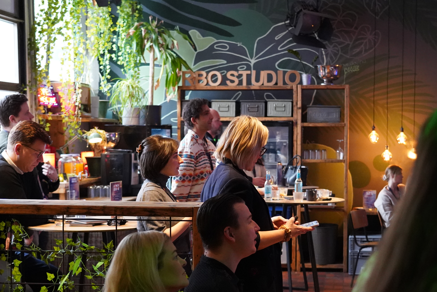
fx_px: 886
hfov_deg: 27.7
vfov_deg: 18.6
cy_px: 216
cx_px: 232
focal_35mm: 73
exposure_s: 1/160
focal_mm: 46
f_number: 4
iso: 10000
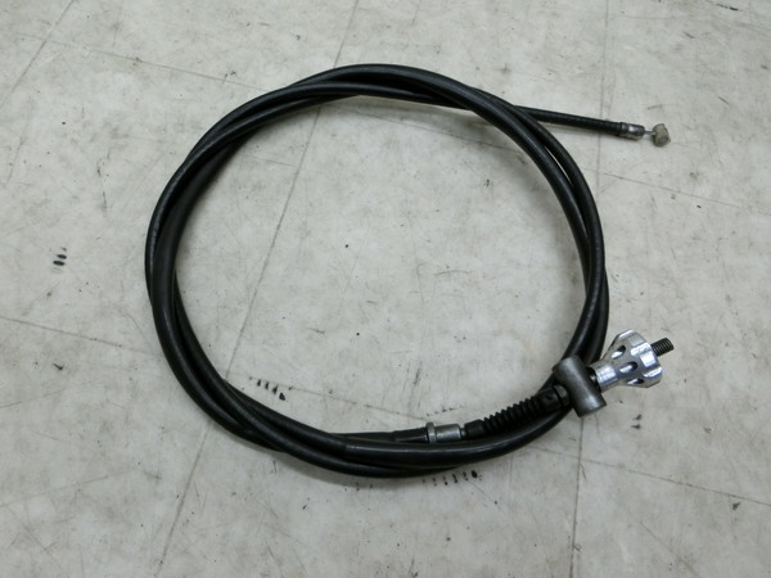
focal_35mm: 25
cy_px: 289
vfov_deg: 54.9
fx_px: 557
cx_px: 386
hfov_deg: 69.4
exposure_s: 1/125
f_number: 3.5
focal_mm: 4.5
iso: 320
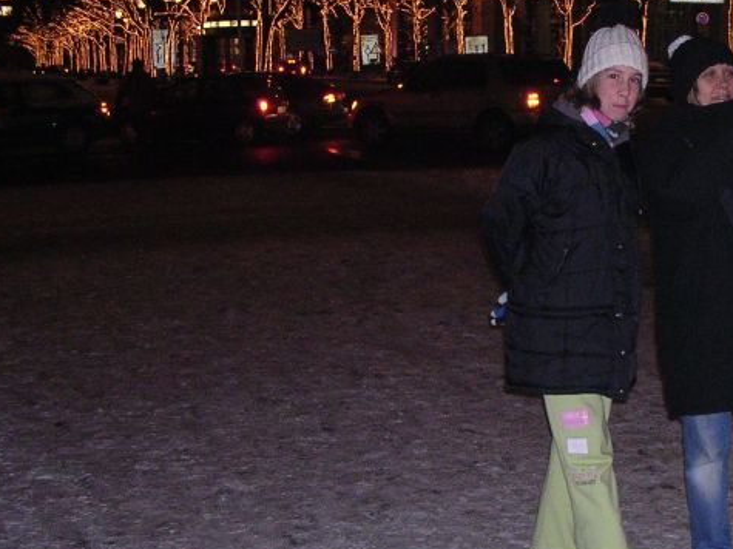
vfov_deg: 22.9
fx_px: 1355
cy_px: 295
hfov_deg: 29.6
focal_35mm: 64
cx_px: 576
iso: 400
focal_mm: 5.8
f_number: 2.8
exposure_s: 1/60.1
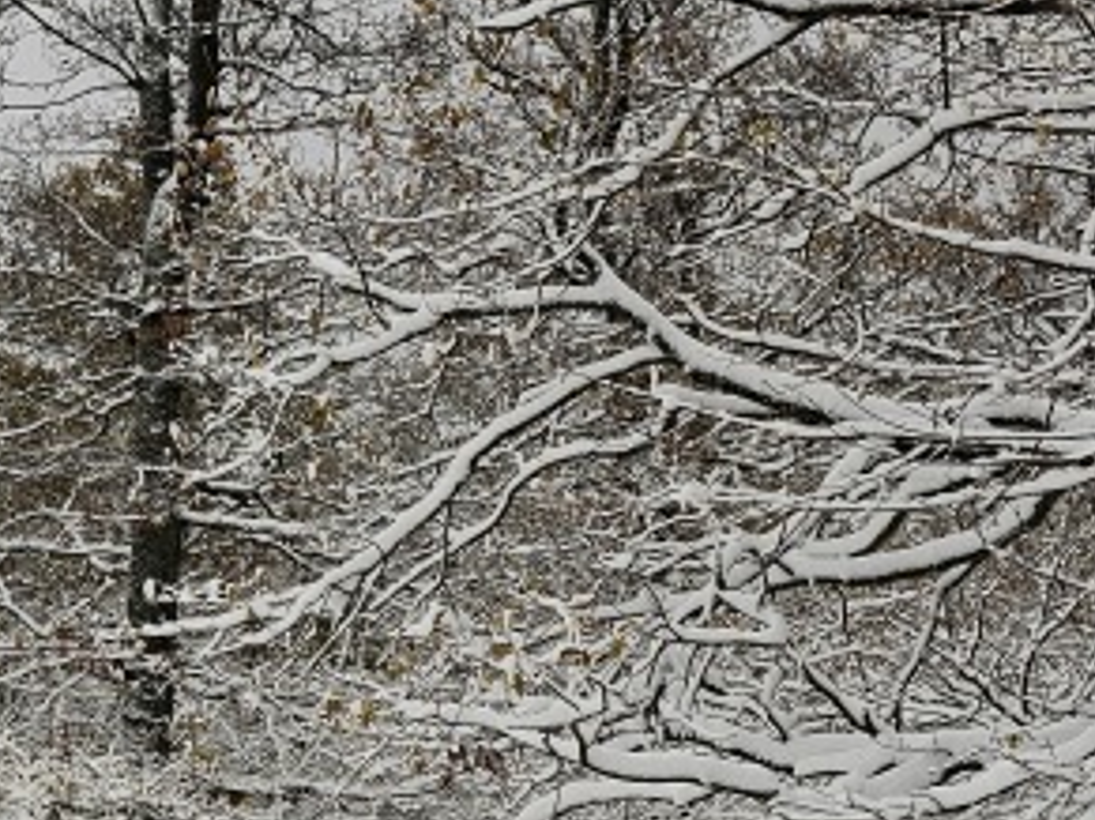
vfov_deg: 18.2
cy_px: 433
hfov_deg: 20.4
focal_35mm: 81
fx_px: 2561
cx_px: -591
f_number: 1.7
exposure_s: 1/180
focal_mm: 6.3
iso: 25
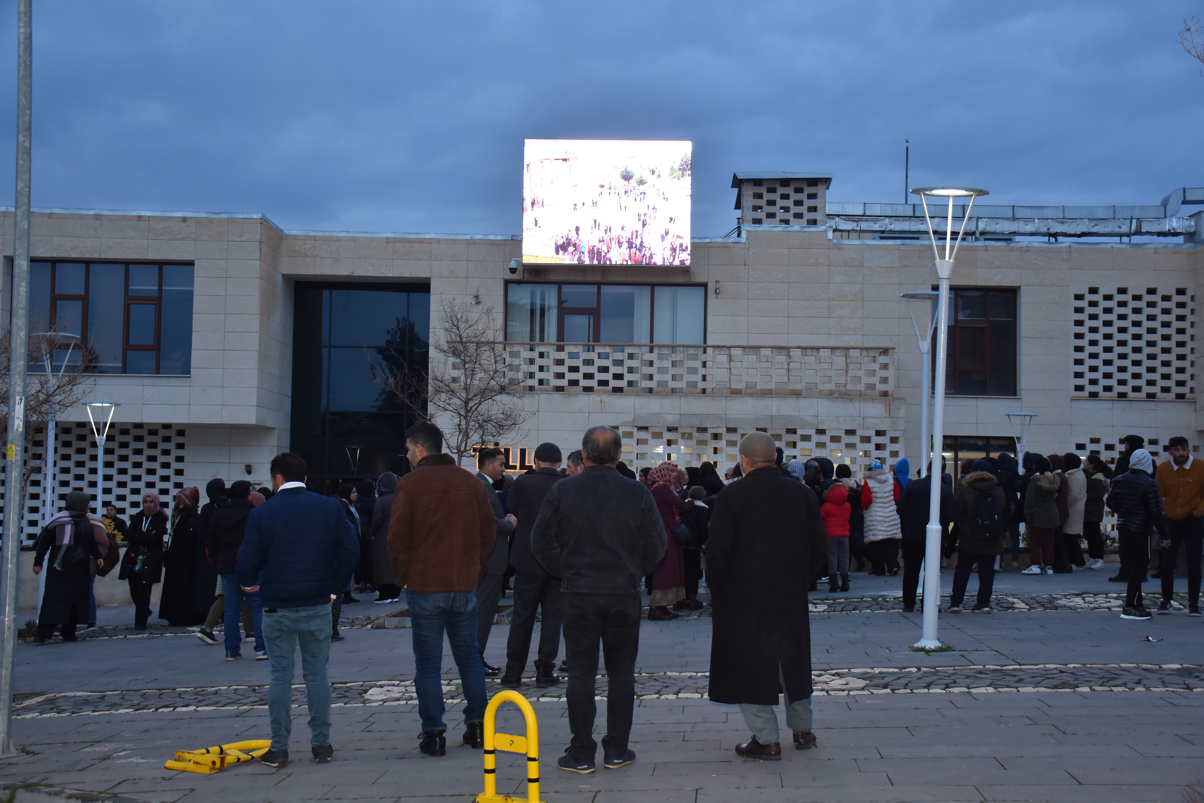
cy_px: 402
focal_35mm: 40
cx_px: 602
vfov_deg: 33.0
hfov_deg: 47.9
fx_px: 1355
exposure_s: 1/60
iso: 500
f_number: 4
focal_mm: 27
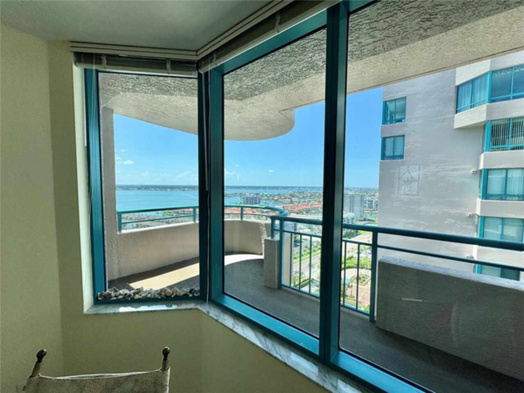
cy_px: 196
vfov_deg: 85.7
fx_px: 212
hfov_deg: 102.1
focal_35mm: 14
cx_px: 262
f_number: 2.2
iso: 50
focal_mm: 2.22
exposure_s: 1/1506
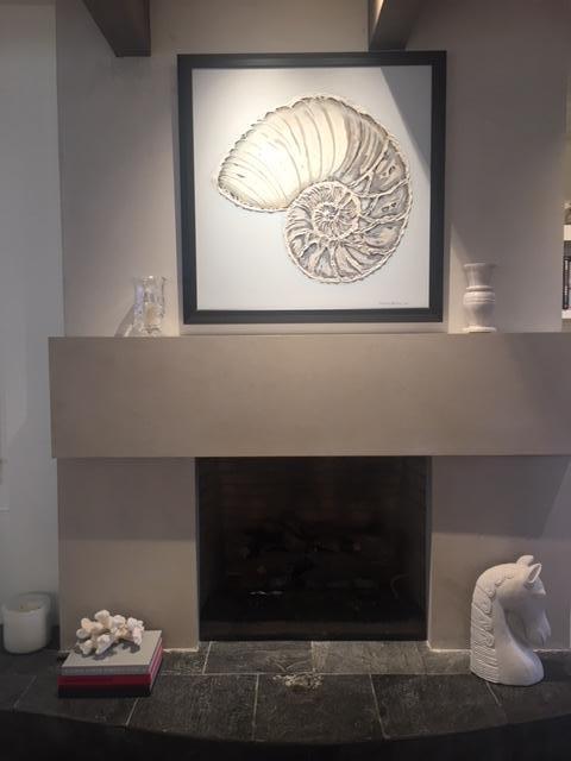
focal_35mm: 29
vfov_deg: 61.7
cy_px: 380
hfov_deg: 48.2
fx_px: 638
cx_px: 286
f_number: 2.2
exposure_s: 1/30
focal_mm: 4.15
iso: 50
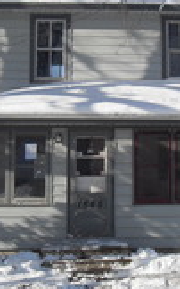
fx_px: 605
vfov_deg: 26.6
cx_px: 127
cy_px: 82
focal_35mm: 77
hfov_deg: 16.9
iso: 80
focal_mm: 6.3
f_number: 7
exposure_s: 1/250
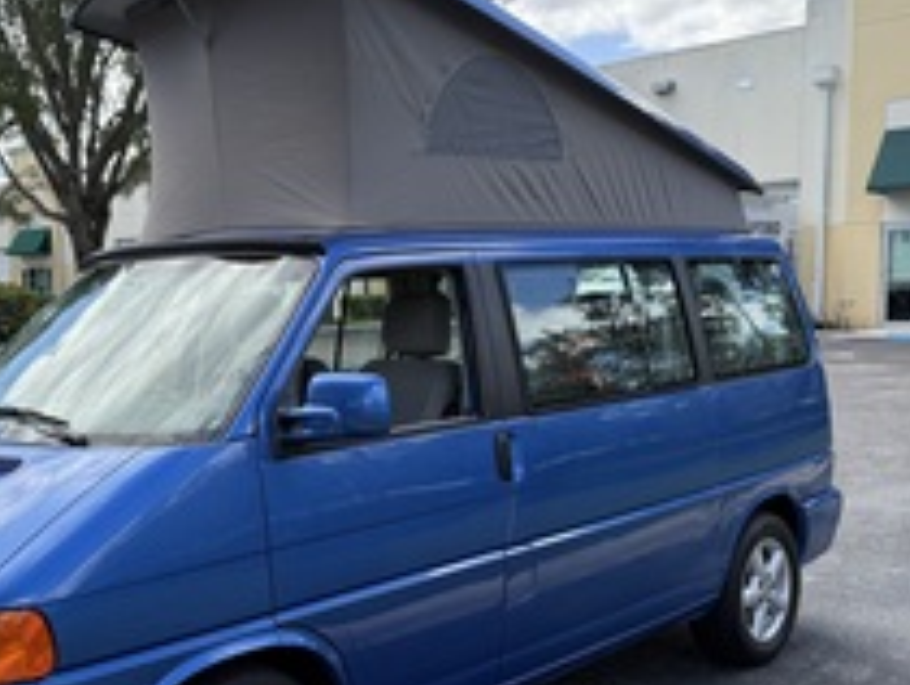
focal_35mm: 40
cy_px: 392
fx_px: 1053
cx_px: 264
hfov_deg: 45.6
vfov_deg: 36.0
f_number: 1.78
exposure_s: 1/1493
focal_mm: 6.76
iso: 100
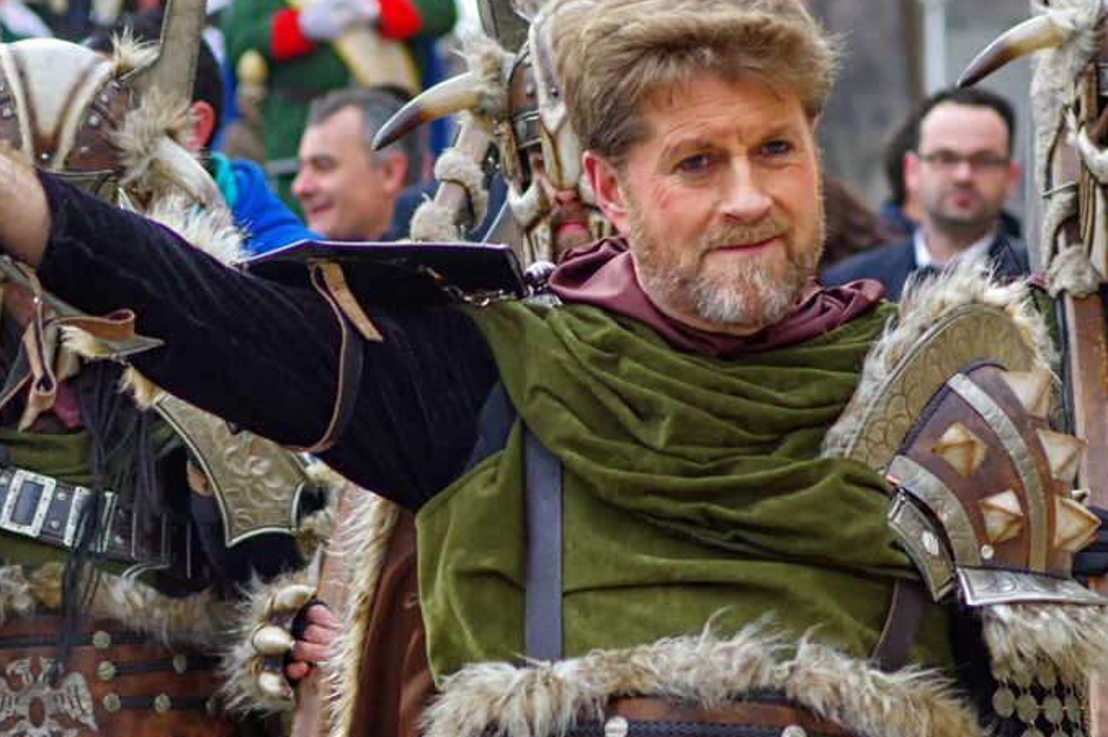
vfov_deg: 3.2
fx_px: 13071
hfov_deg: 4.9
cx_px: 513
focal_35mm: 425
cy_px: 367
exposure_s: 1/400
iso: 800
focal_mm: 100
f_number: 5
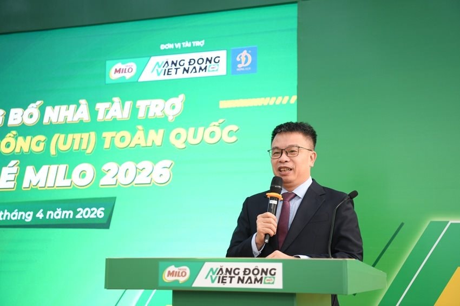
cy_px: 153
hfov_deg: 33.4
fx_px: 766
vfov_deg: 22.6
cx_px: 230
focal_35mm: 60
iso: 800
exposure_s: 1/160
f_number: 3.2
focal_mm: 60
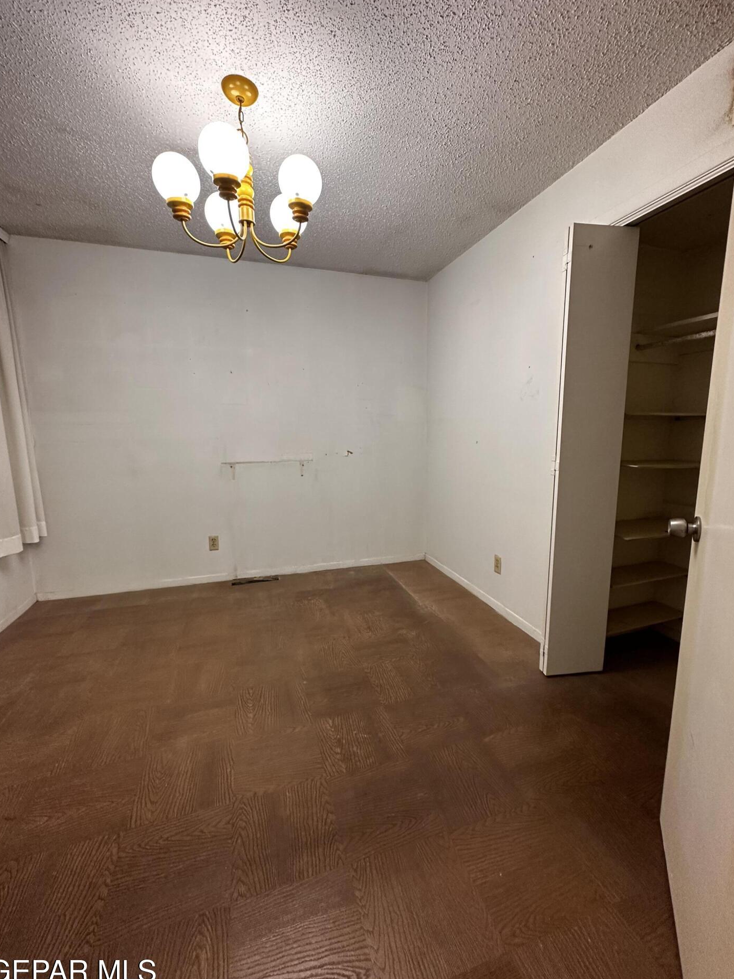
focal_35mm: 15
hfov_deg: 81.7
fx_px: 424
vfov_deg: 98.2
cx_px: 379
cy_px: 495
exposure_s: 1/120
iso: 320
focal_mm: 2.22
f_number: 2.2
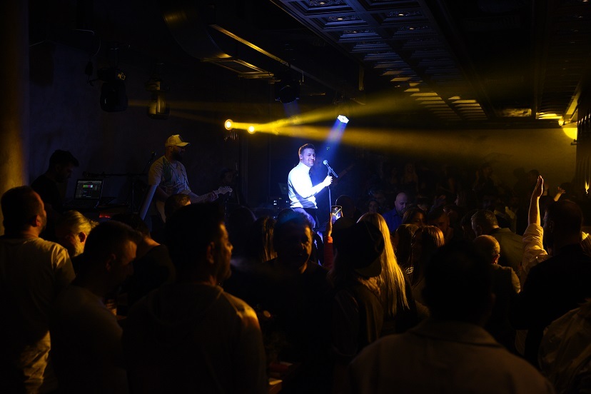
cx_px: 296
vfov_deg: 31.9
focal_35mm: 42
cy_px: 197
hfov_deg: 46.4
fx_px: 689
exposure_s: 1/60
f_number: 3.2
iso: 1600
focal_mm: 42
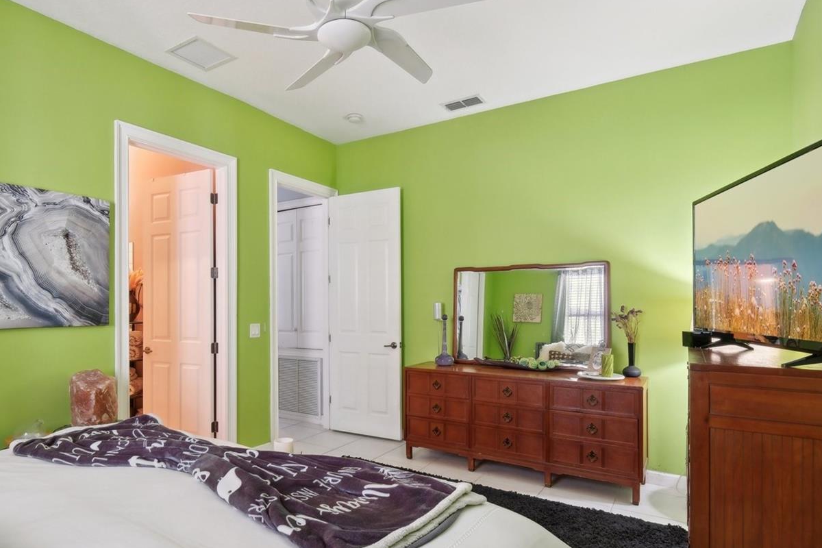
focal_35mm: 20
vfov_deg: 61.7
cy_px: 307
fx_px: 457
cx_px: 361
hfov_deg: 83.6
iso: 400
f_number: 8
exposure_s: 1/1.43
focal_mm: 10
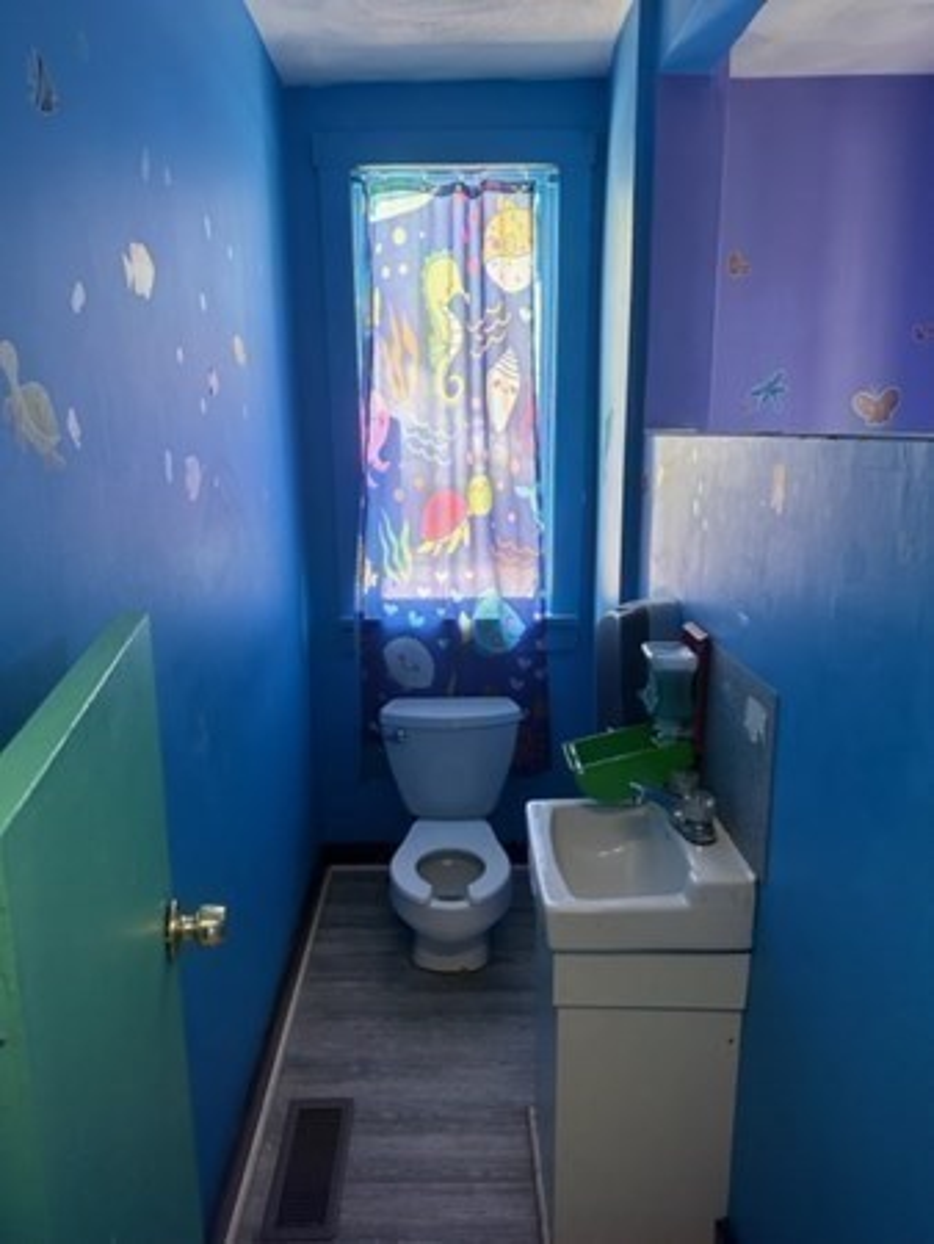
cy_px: 622
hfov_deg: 56.9
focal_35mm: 24
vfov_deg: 71.6
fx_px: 863
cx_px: 467
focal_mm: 6.86
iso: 160
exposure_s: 1/90
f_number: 1.78
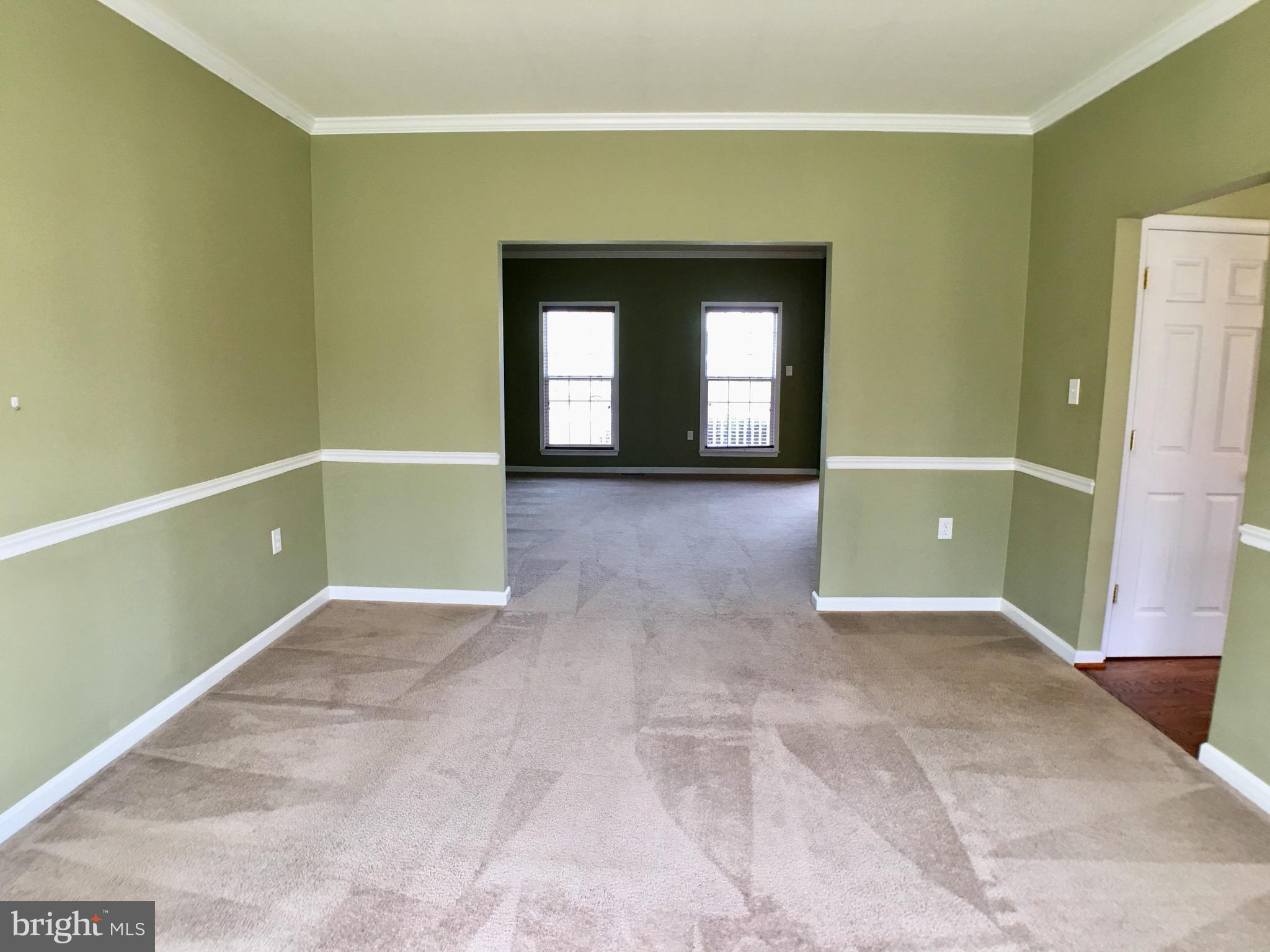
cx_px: 635
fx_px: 1064
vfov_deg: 48.2
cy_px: 476
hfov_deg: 61.7
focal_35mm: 29
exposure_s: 1/30
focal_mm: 4.15
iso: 32
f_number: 2.2
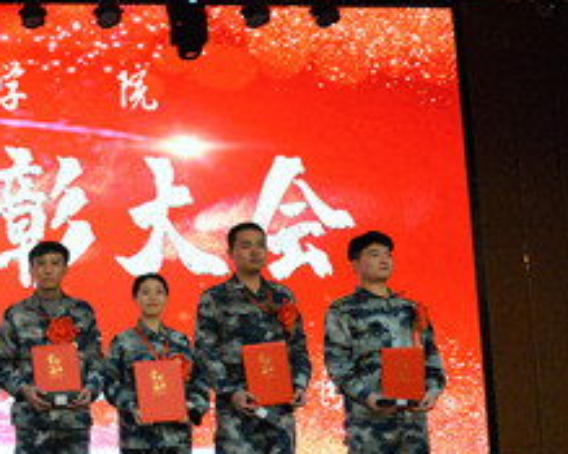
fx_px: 891
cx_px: -171
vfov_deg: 28.3
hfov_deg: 28.8
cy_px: 323
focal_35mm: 53
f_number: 7.1
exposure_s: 1/200
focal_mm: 19
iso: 5000
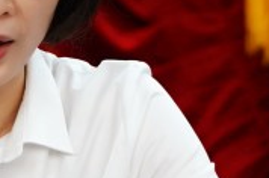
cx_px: -12
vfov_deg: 3.0
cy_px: 79
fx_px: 3424
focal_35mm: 459
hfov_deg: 4.5
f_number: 4
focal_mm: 68
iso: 1600
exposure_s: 1/100
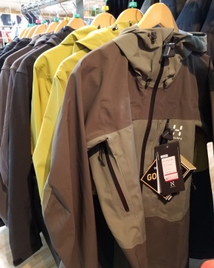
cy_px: 134
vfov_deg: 62.2
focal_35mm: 28
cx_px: 104
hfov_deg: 51.5
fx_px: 222
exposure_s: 1/20
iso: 200
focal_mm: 4.2
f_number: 1.7
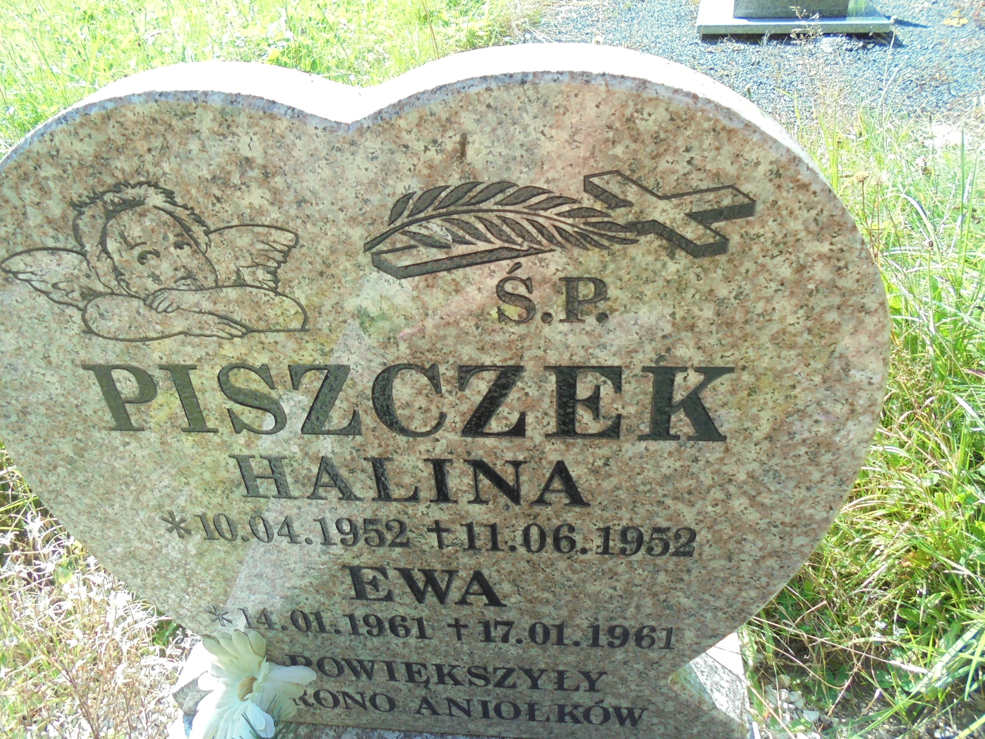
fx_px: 768
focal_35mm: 27
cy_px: 364
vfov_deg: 51.4
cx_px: 478
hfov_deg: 65.3
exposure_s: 1/250
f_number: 3.5
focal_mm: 4.6
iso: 160
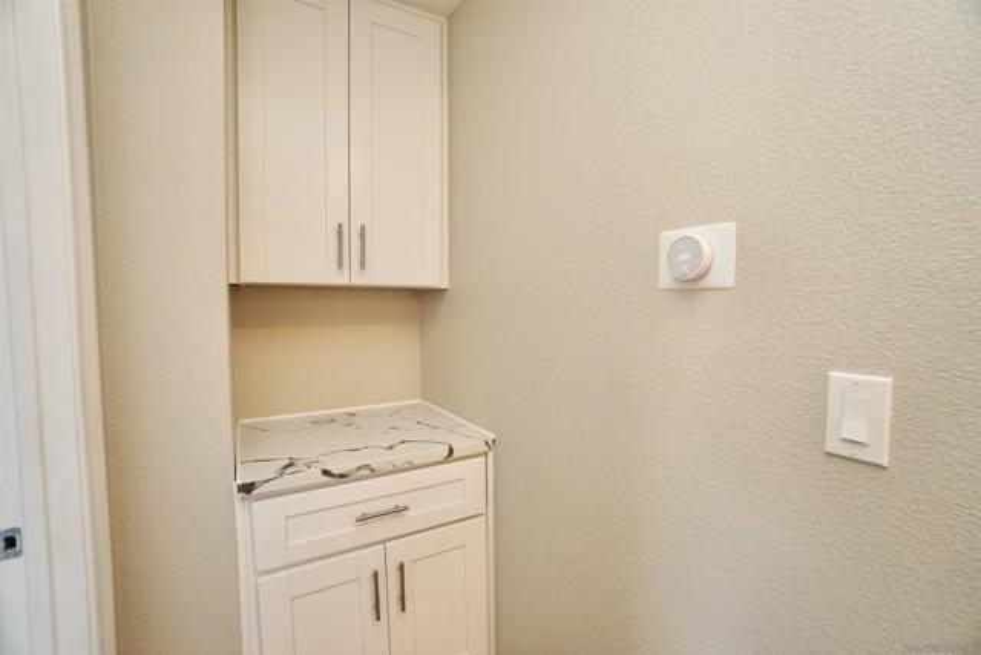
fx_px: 409
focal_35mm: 15
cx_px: 490
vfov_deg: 77.4
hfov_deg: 100.4
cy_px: 328
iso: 1600
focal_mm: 10
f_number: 4
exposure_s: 1/160
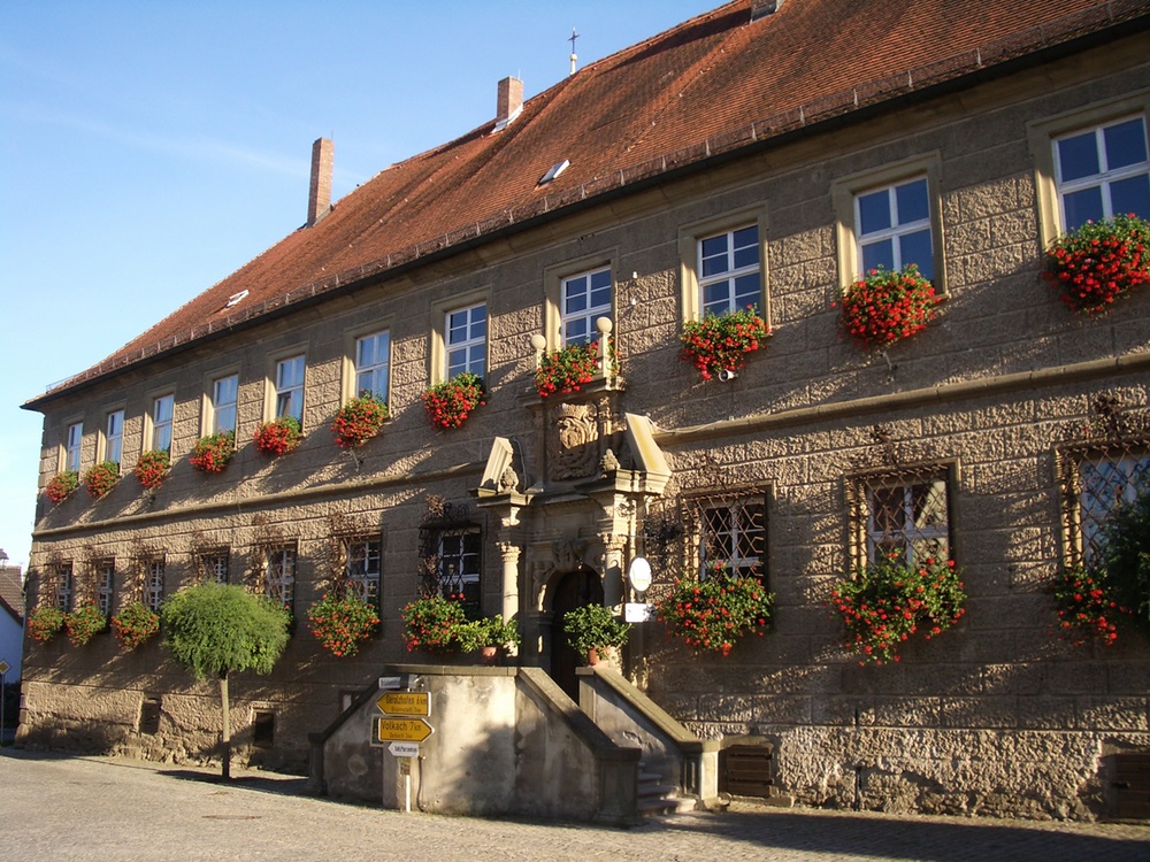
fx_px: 1163
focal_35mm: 35
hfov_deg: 52.6
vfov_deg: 40.7
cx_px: 575
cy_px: 431
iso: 80
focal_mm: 5.8
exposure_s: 1/200
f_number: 4.3
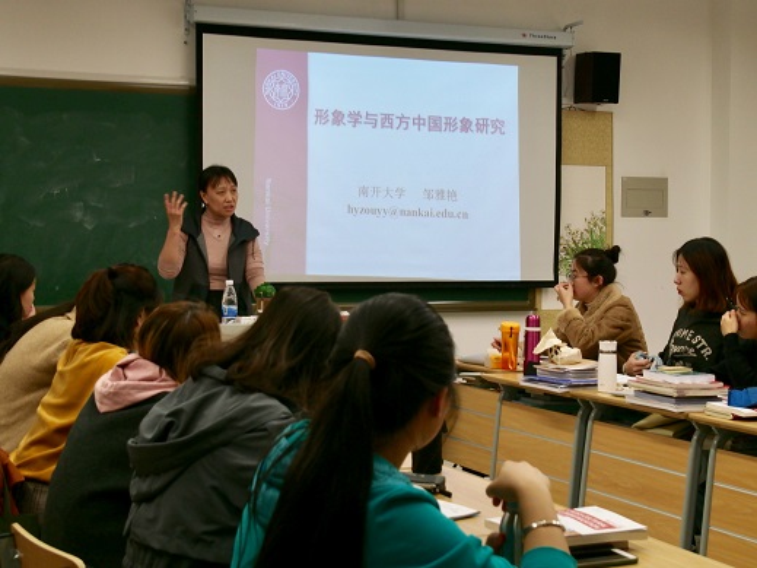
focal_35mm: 60
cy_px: 284
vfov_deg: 24.4
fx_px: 1312
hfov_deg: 32.2
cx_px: 378
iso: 800
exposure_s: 1/60
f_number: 5.5
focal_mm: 30
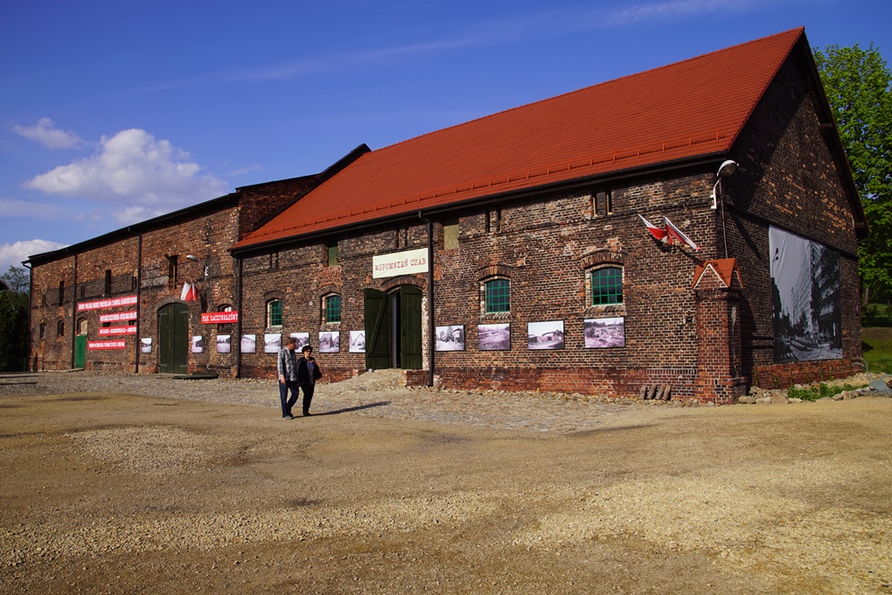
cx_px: 446
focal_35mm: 27
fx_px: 669
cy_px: 298
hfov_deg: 67.4
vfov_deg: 47.9
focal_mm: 18
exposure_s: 1/200
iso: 100
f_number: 10
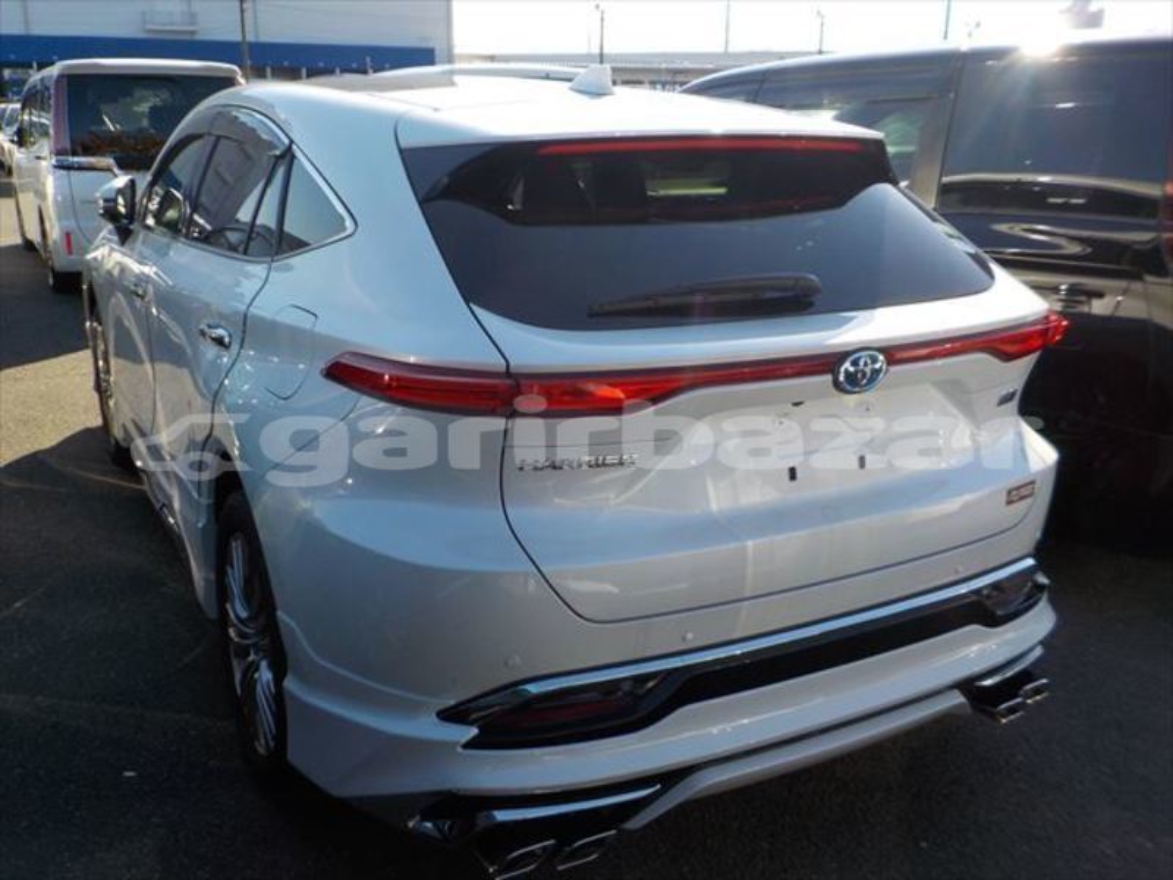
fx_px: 1017
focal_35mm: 30
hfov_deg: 60.0
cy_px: 440
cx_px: 586
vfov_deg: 46.8
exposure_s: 1/640
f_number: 3.3
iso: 125
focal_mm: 4.1
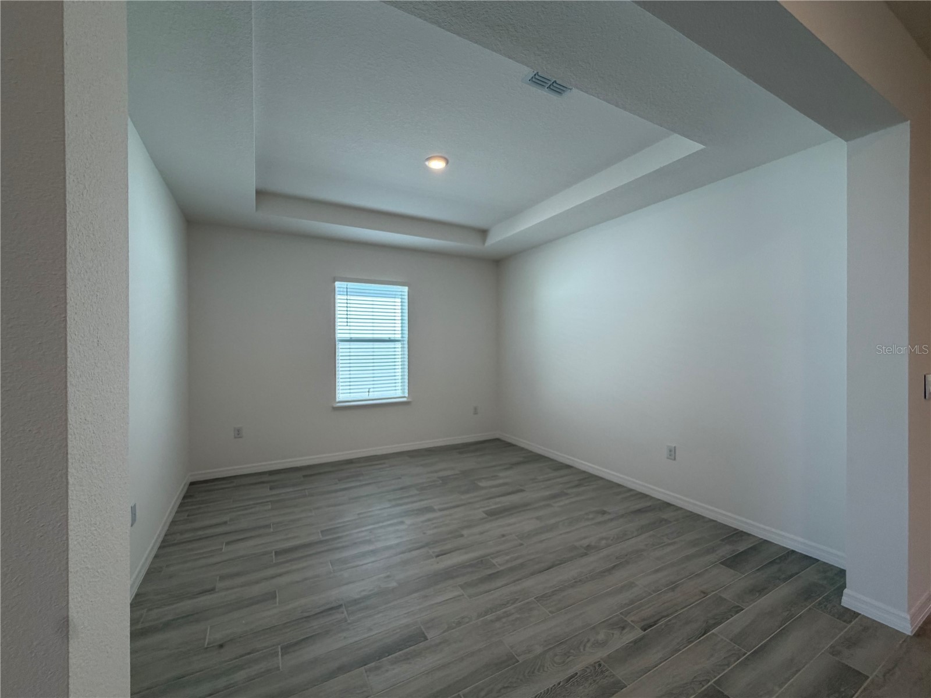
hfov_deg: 102.1
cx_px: 466
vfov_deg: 85.7
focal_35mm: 14
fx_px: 377
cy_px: 349
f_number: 2.2
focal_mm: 2.22
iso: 125
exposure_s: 1/120
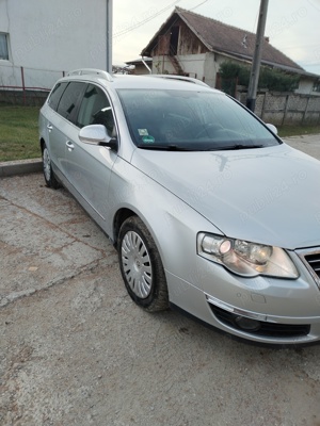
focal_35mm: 26
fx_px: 320
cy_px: 213
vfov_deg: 67.3
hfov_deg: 53.1
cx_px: 160
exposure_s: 1/741
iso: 100
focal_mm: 4.75
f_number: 1.8
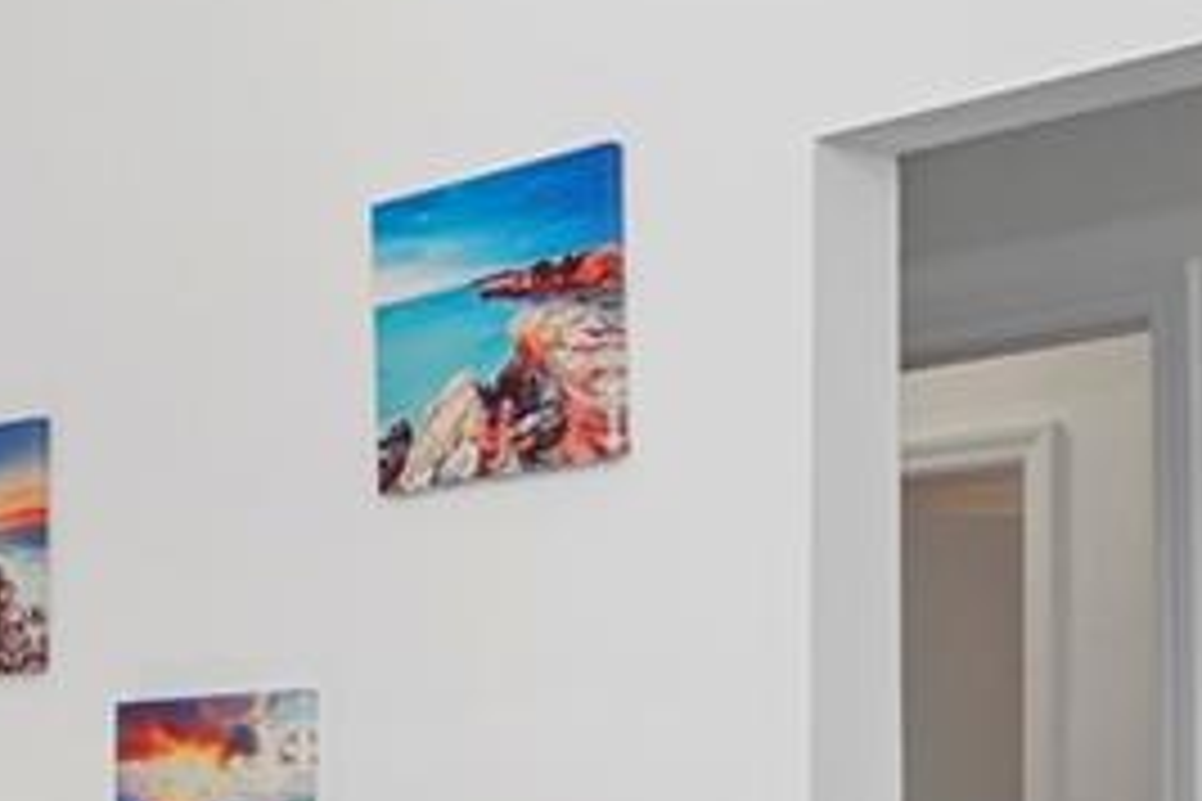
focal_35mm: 90
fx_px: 3005
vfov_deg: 14.7
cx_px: -617
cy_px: 963
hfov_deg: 19.6
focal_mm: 10
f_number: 8
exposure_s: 1/5
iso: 100
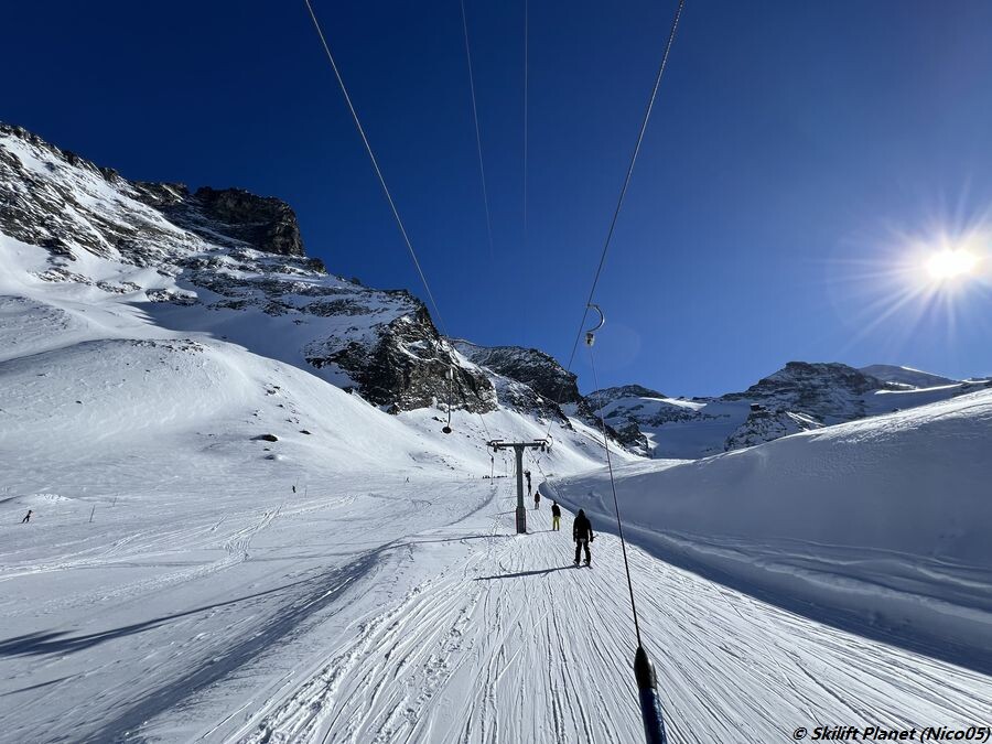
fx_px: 373
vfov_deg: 89.9
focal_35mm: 13
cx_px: 496
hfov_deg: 106.2
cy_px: 372
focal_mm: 1.57
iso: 40
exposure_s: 1/3922
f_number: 1.8
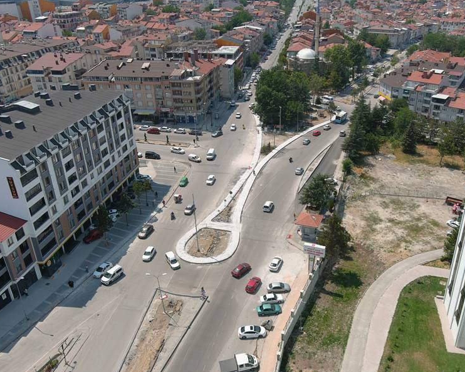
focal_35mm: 33
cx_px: 274
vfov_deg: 44.6
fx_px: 454
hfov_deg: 53.9
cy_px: 187
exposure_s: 1/1600
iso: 100
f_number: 2.8
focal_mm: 10.57
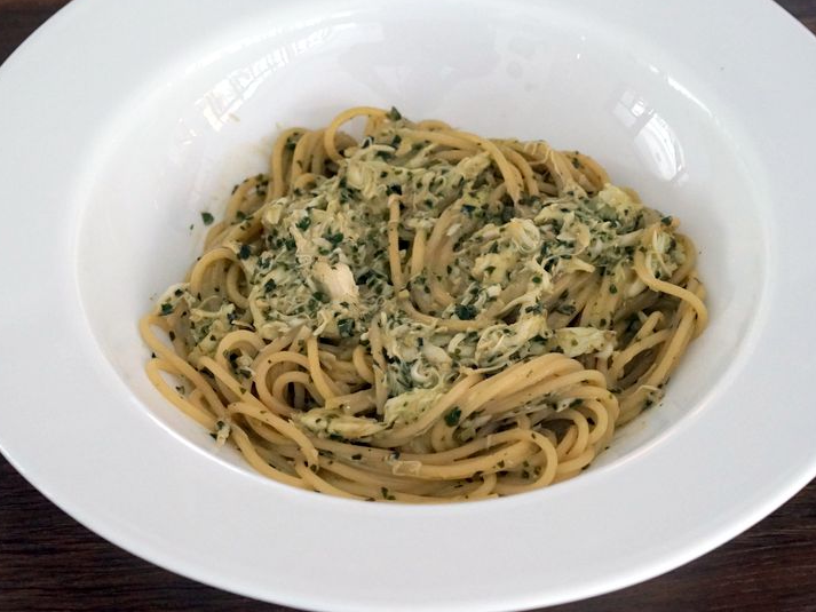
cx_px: 423
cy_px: 253
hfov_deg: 25.7
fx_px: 1792
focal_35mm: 76
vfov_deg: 19.4
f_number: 5.6
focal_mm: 55
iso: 3200
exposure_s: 1/60
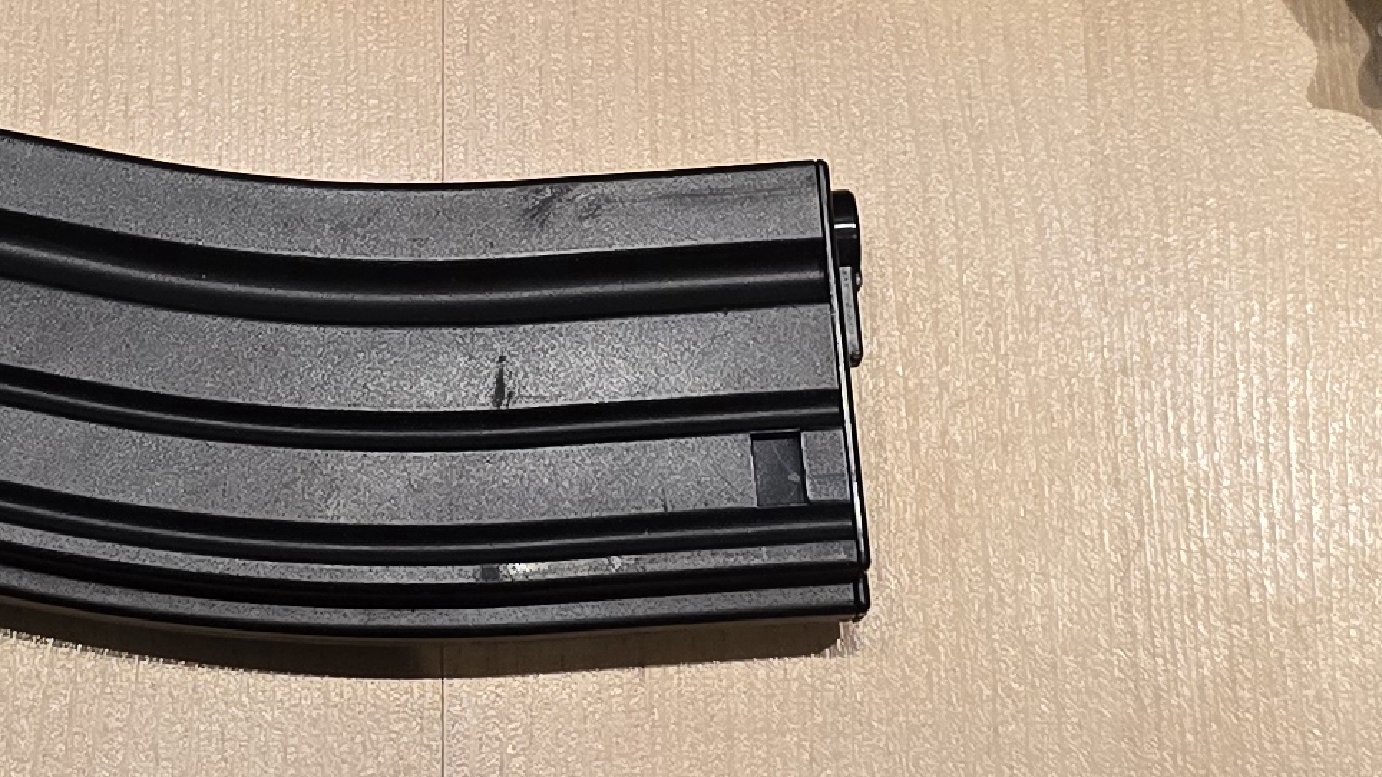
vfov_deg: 11.6
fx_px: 3811
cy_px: 65
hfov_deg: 20.5
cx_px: 499
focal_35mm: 104
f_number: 1.7
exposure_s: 1/100
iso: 400
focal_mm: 6.3
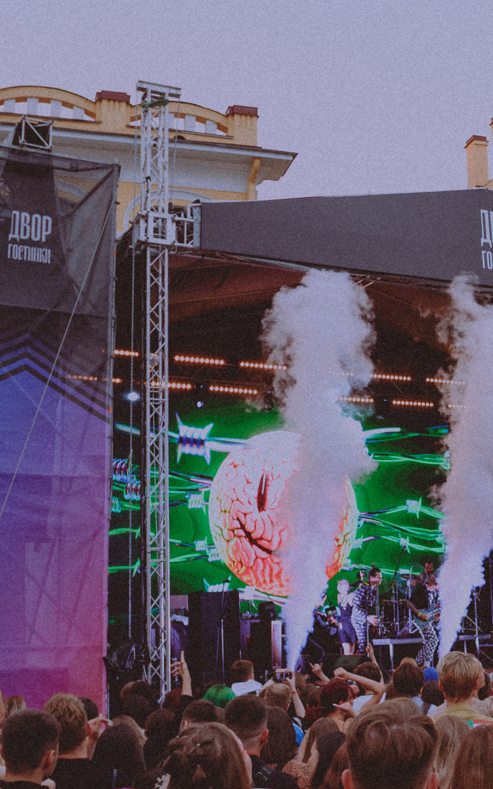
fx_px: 2215
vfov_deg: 20.2
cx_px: 487
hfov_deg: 12.6
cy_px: 409
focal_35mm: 103
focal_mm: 35
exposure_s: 1/320
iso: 320
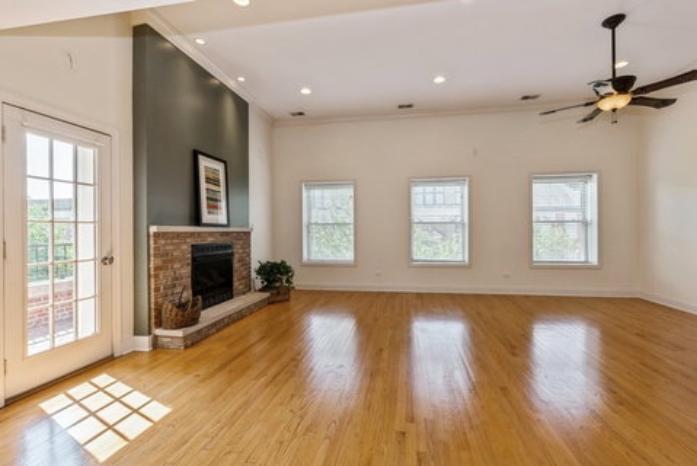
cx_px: 348
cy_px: 233
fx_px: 291
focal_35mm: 15
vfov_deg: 77.4
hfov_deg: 100.4
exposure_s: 1/25
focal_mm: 15
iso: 250
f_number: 11
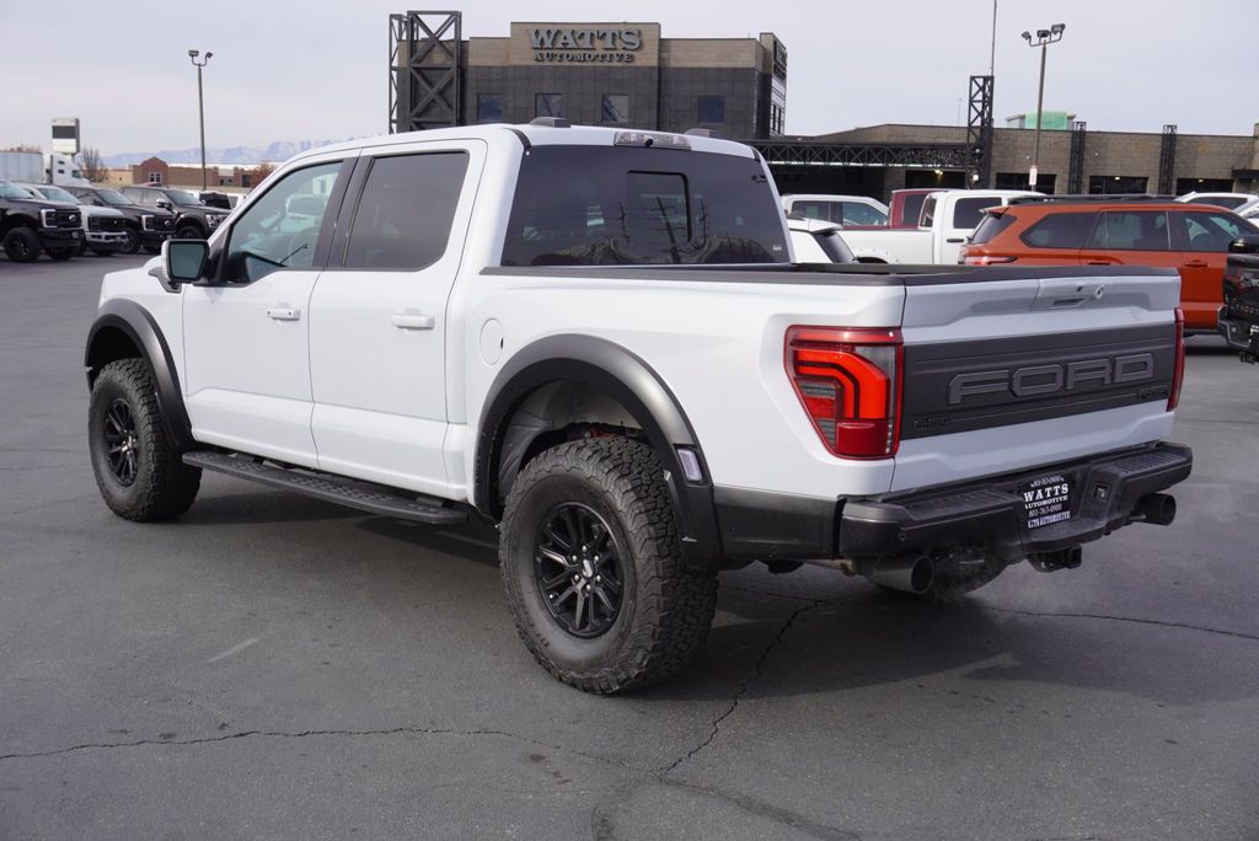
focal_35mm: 39
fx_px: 1365
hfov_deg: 49.5
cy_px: 420
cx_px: 630
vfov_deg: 34.3
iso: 100
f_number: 9
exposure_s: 1/125
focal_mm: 26
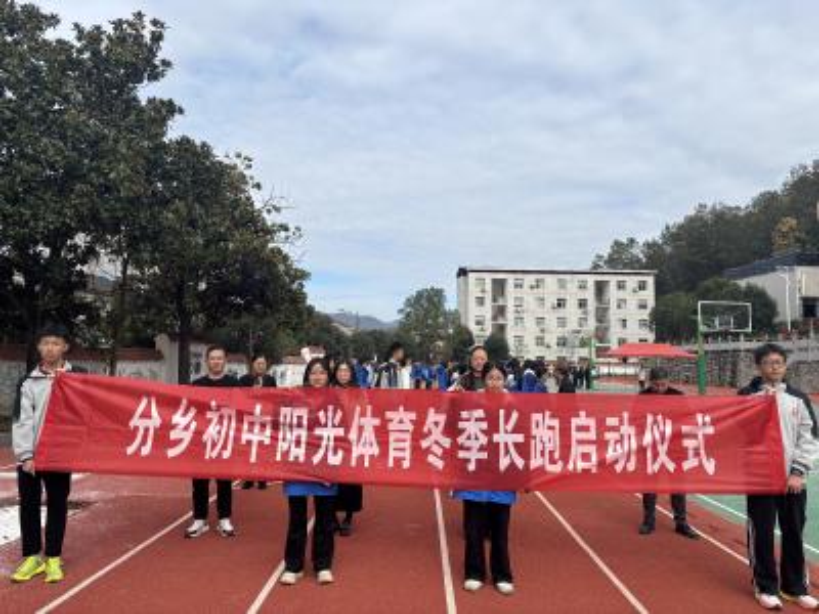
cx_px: 410
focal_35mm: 26
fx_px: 615
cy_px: 307
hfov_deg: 67.3
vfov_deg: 53.1
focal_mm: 5.96
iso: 50
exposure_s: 1/2639
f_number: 1.6
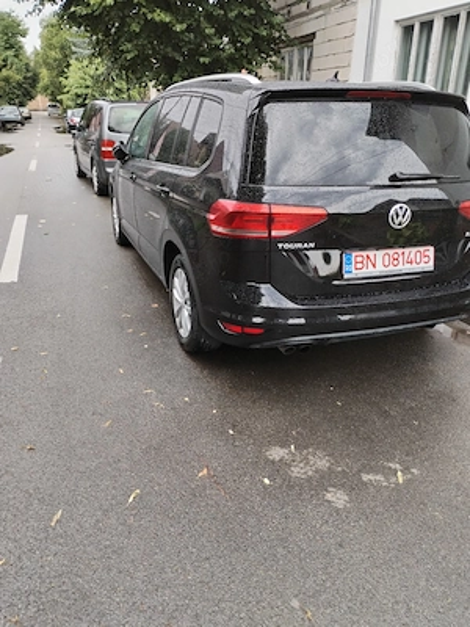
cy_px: 314
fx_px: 525
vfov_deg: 61.7
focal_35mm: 29
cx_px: 235
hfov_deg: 48.2
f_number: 1.8
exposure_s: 1/50
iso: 202
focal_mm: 4.75
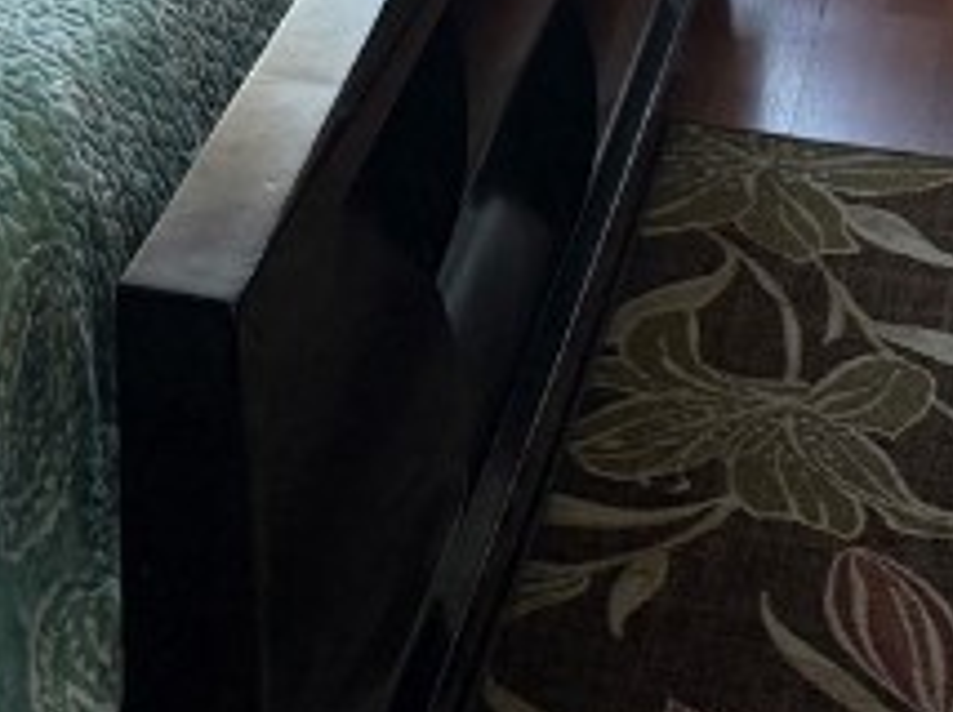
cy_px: -970
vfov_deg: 11.0
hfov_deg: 17.0
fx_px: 3162
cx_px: 227
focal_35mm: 115
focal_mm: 6.76
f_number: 1.78
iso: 200
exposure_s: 1/121
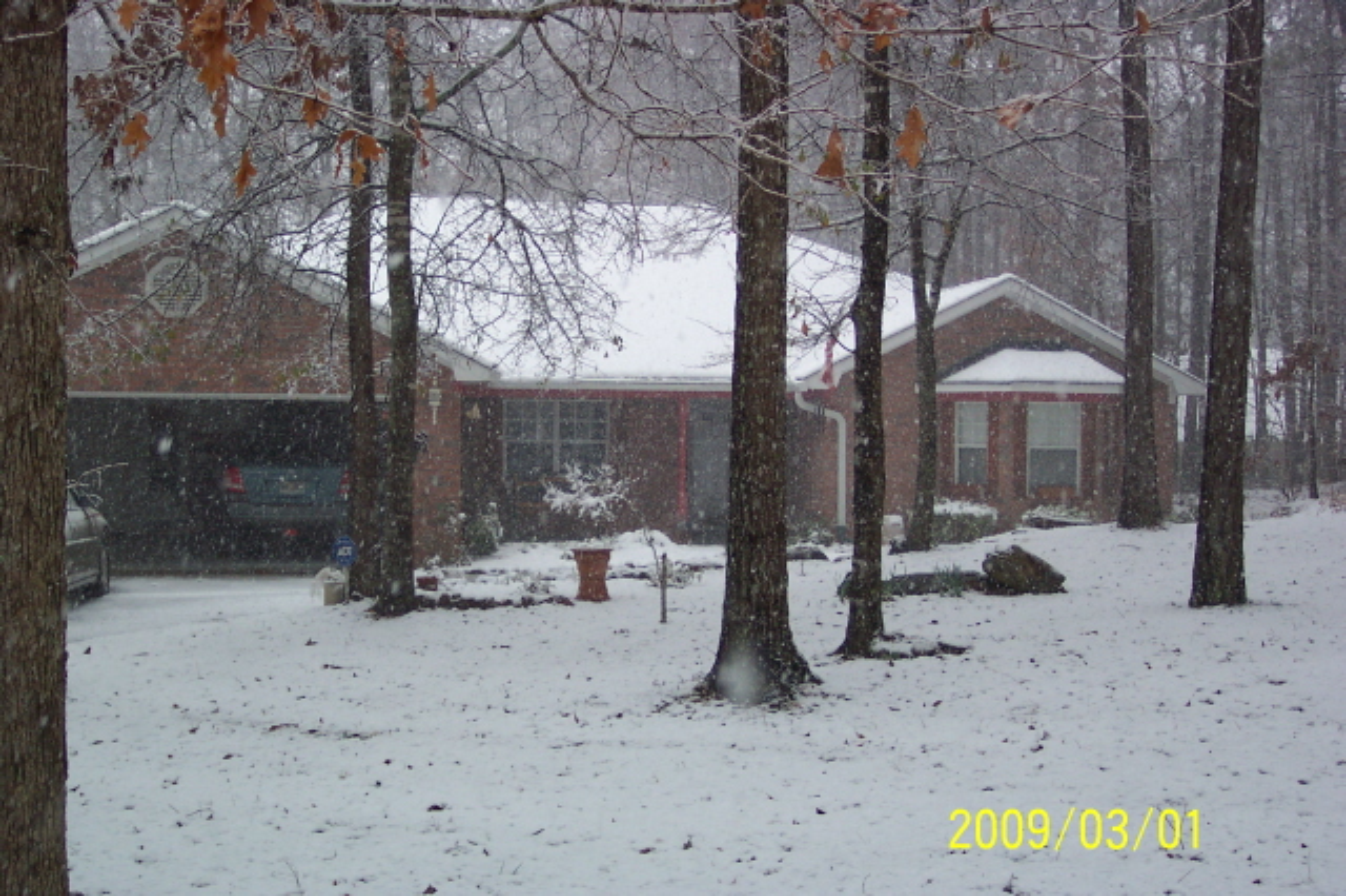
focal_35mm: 51
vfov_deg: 26.5
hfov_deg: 38.9
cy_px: 448
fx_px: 1906
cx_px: 673
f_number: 3.4
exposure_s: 1/250
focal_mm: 10.7
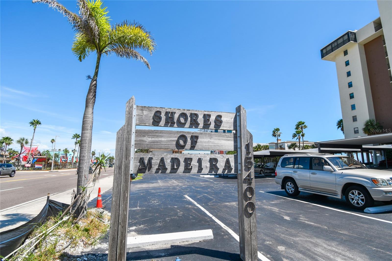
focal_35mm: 17
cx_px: 196
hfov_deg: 93.3
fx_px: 185
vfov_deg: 70.4
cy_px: 130
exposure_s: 1/500
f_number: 7.1
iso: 100
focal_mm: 11.5
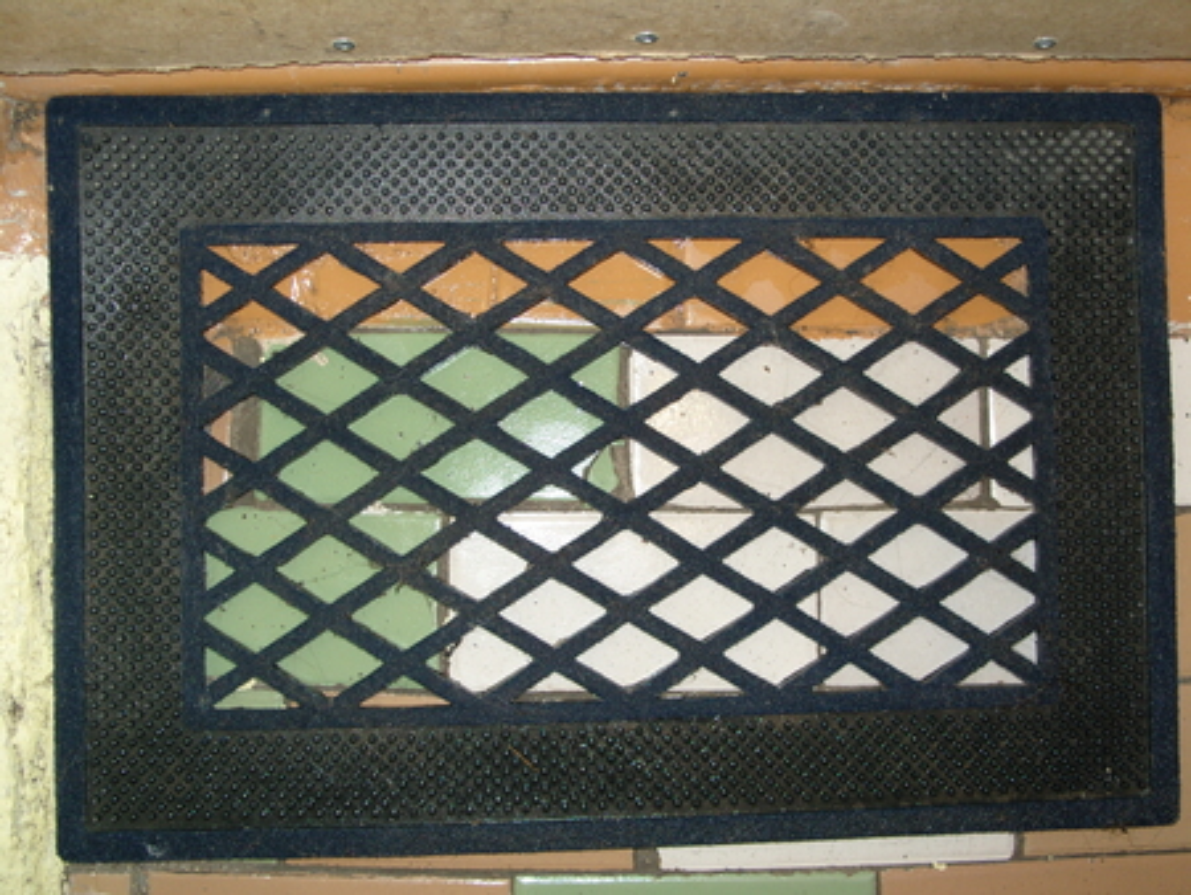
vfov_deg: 37.8
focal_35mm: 38
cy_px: 448
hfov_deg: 49.0
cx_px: 596
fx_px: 1308
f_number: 2.8
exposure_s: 1/40
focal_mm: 7.8
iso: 80
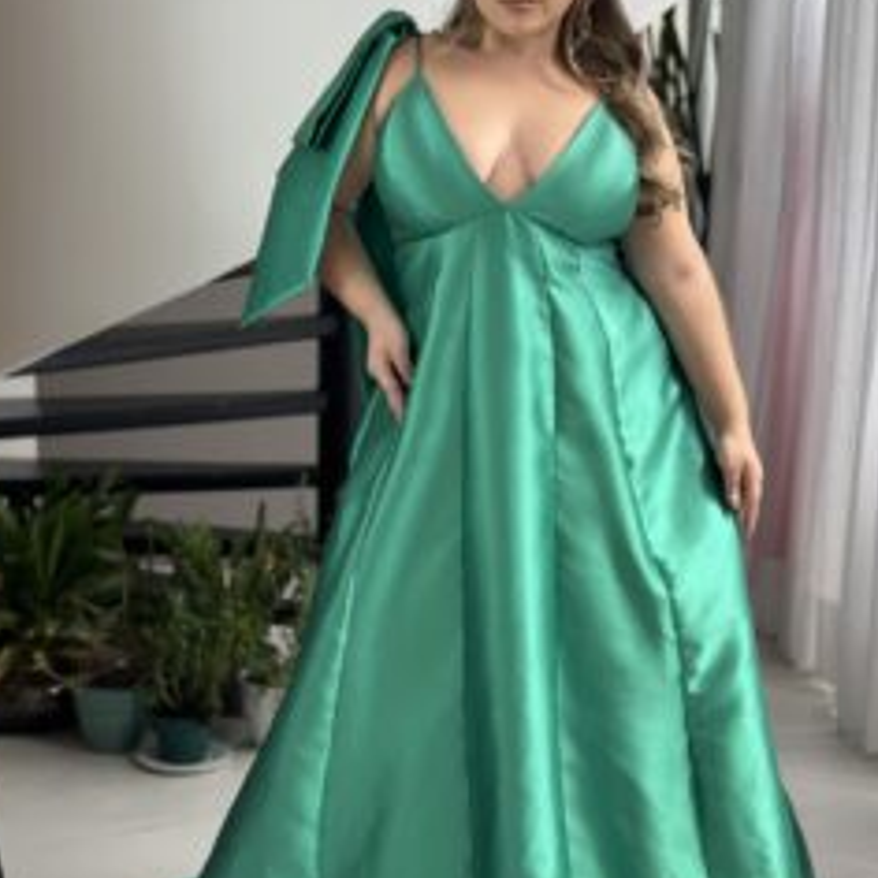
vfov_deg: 24.0
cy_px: 480
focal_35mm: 72
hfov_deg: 24.0
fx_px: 2066
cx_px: 502
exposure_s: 1/672
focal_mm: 6.86
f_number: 1.78
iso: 80
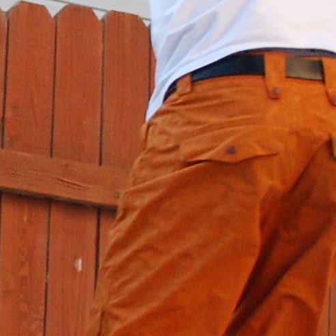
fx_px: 3075
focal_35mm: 280
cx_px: -380
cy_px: 141
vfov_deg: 6.3
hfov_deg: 6.1
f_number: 4.5
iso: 800
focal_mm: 28
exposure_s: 1/500
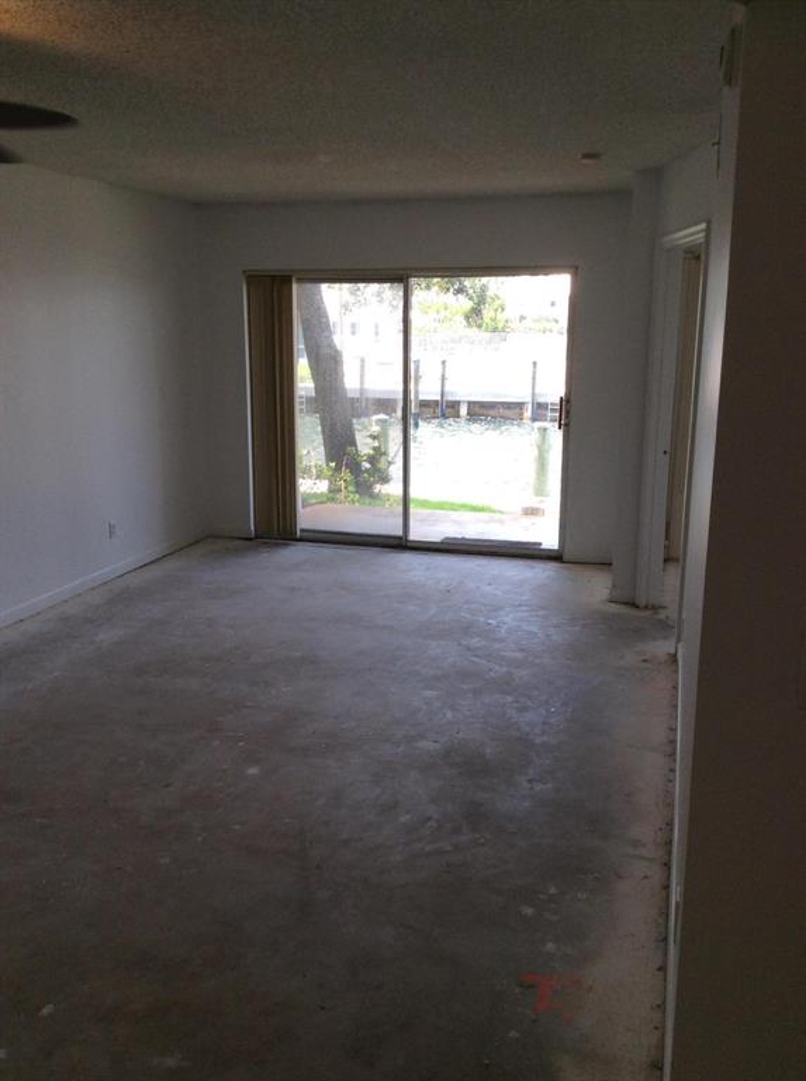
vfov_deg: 56.9
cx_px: 403
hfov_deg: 44.0
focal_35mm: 32
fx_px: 997
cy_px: 540
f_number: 2.4
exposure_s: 1/120
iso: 40
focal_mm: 3.3
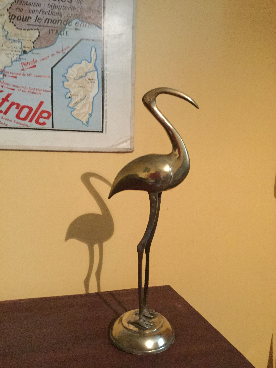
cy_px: 184
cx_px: 138
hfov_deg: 45.4
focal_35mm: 31
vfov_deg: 58.4
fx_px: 330
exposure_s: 1/17
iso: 500
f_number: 2.4
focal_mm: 3.3
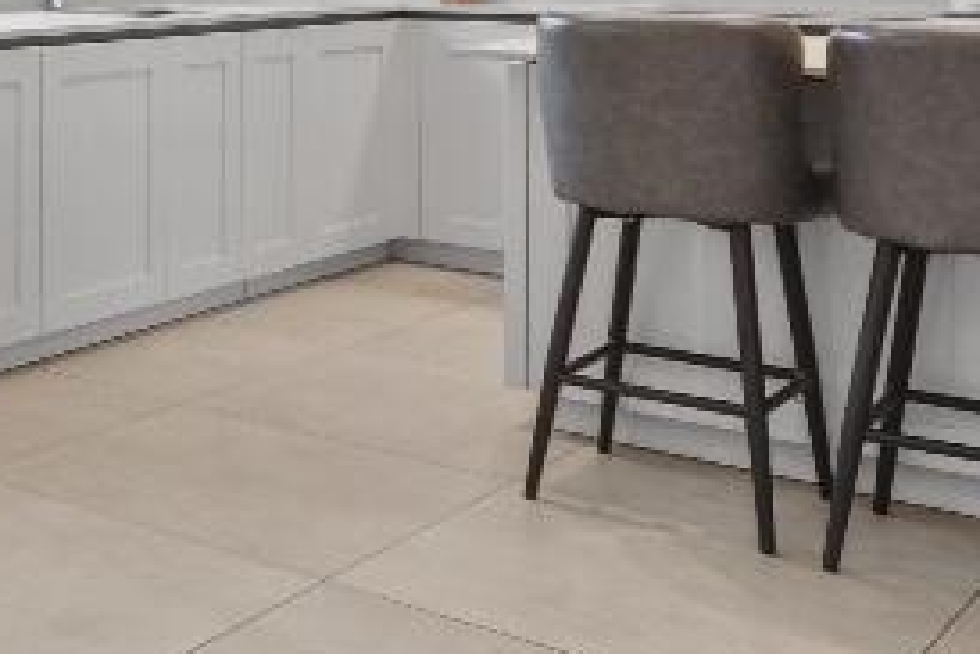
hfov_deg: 29.2
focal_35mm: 56
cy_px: 84
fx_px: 1525
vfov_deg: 23.7
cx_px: -275
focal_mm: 10
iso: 100
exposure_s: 1/4
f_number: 4
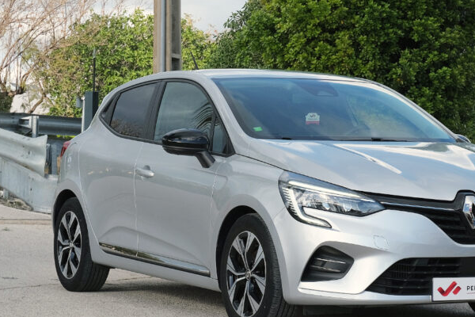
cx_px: 314
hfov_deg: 17.6
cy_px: 187
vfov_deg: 11.8
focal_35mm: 116
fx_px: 1530
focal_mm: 45
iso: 160
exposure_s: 1/250
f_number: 9
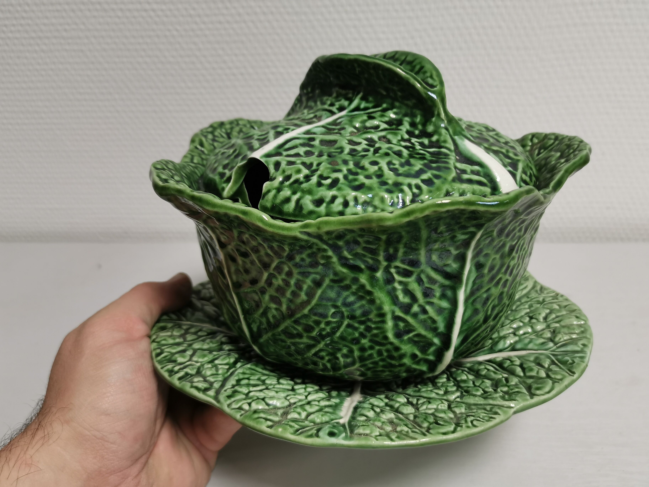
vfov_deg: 45.4
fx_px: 581
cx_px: 324
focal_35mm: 31
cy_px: 244
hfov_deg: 58.4
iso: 100
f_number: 1.8
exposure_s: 1/50
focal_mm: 5.58
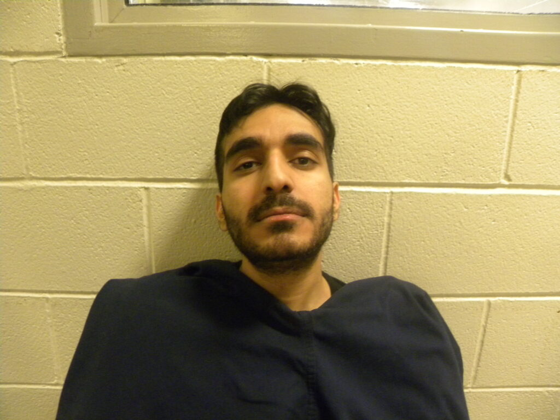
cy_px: 210
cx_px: 280
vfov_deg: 53.1
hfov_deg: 67.3
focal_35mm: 26
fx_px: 421
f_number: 2.8
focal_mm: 4.6
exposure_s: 1/16
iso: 400
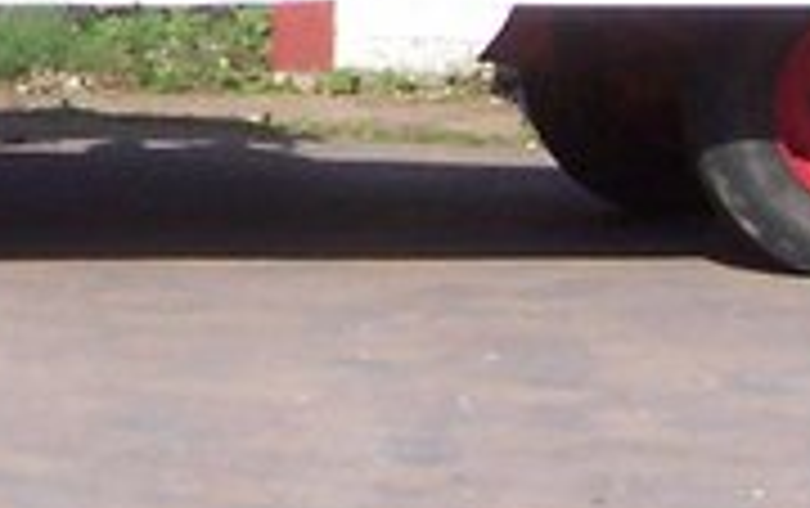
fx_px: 5305
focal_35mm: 240
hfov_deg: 8.4
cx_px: -670
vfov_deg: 5.4
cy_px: -279
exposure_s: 1/331
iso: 80
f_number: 5.1
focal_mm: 5.6
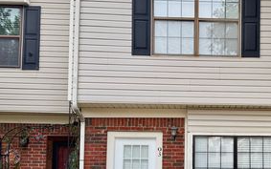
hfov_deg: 42.7
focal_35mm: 45
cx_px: 209
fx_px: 332
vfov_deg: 28.6
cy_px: 92
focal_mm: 6.76
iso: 100
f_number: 1.78
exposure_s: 1/598
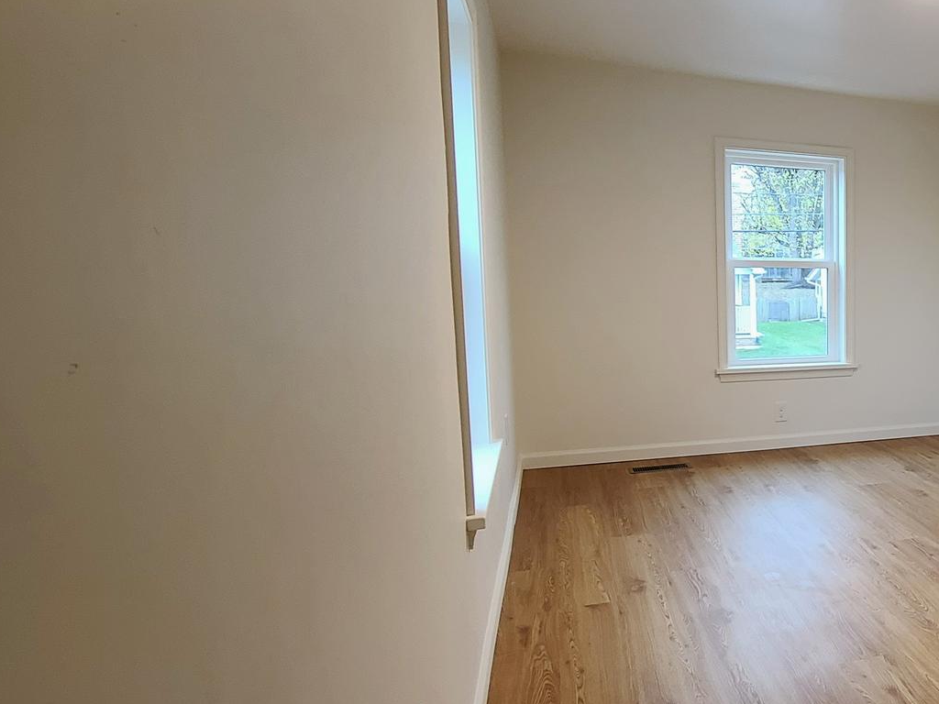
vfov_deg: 53.1
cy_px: 362
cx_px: 926
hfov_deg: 53.8
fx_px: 705
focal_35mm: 26
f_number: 2.2
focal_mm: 2.2
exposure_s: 1/60
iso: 320
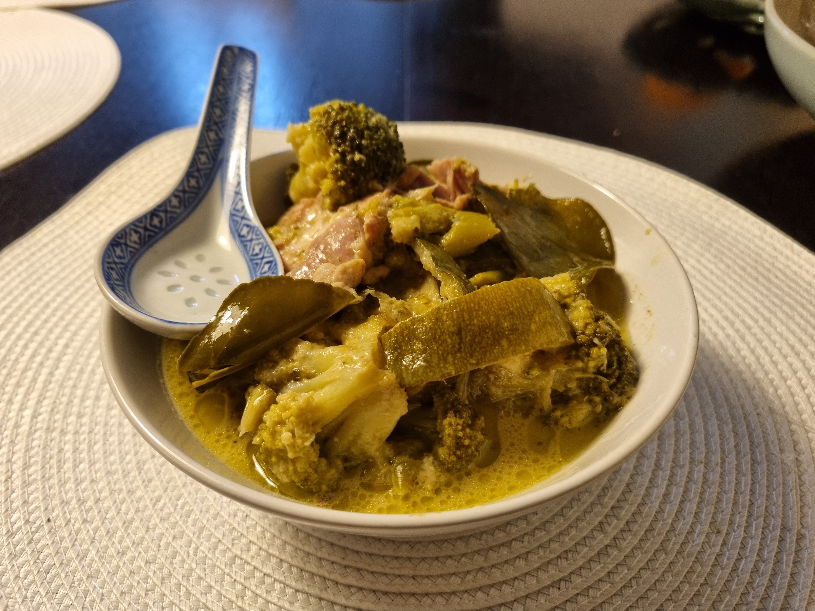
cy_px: 306
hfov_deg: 67.3
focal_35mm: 26
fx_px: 612
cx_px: 408
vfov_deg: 53.1
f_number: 1.8
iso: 250
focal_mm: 5.4
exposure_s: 1/100
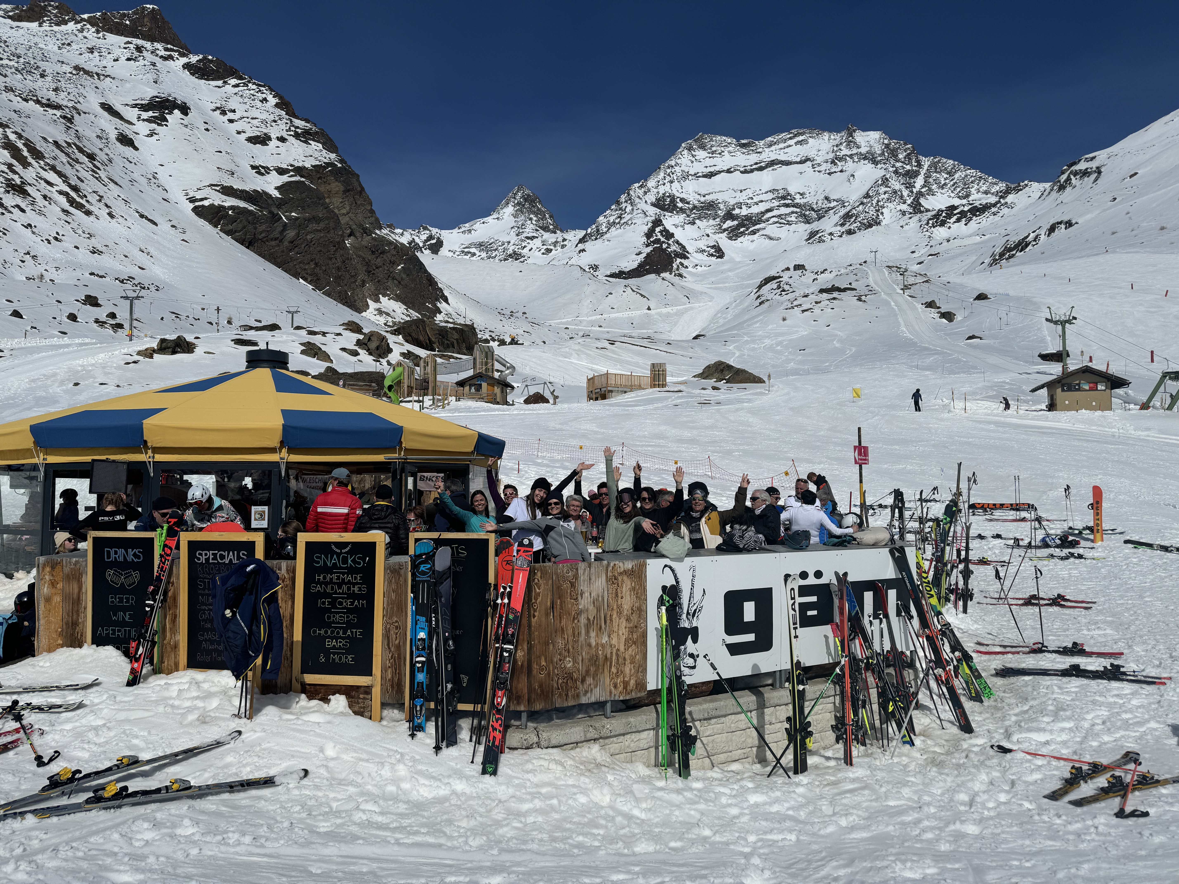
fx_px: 817
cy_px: 442
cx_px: 590
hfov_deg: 71.6
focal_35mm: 24
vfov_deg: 56.8
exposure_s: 1/20000
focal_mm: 6.86
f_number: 1.78
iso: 50
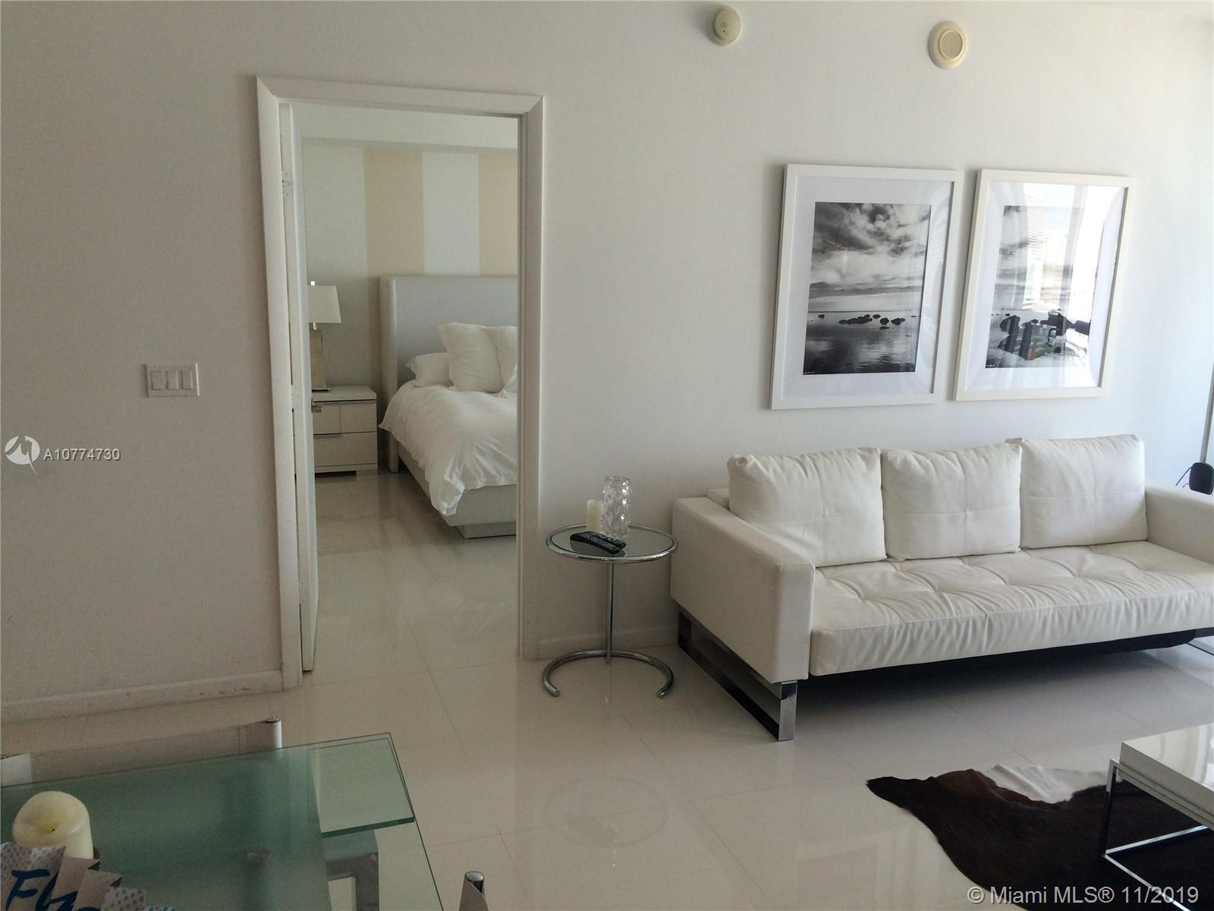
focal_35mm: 29
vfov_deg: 48.2
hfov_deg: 61.7
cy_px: 456
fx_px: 1017
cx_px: 607
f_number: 2.2
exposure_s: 1/120
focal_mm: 4.15
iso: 64
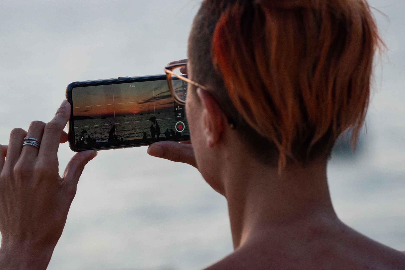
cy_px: 135
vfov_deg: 5.8
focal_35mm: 237
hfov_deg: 8.7
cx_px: 202
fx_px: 2666
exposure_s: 1/500
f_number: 4.5
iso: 2000
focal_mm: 158
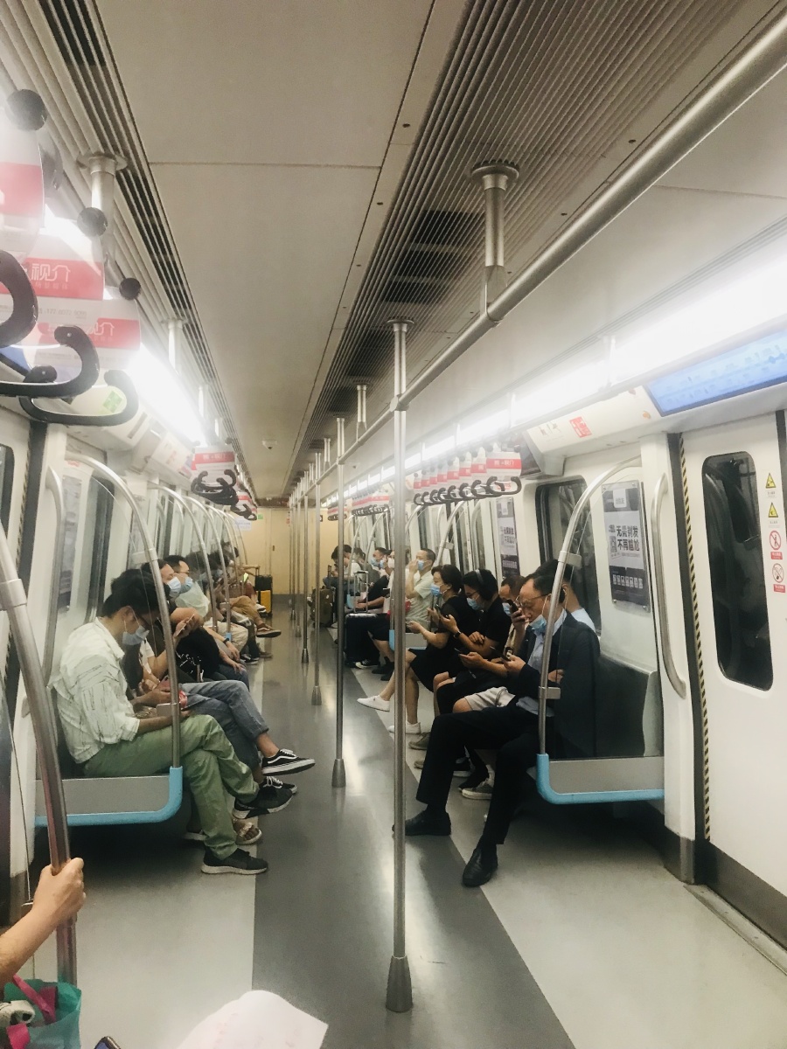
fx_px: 849
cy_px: 524
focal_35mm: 28
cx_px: 394
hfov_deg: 49.7
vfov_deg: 63.4
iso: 40
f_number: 1.8
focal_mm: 3.99
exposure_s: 1/30
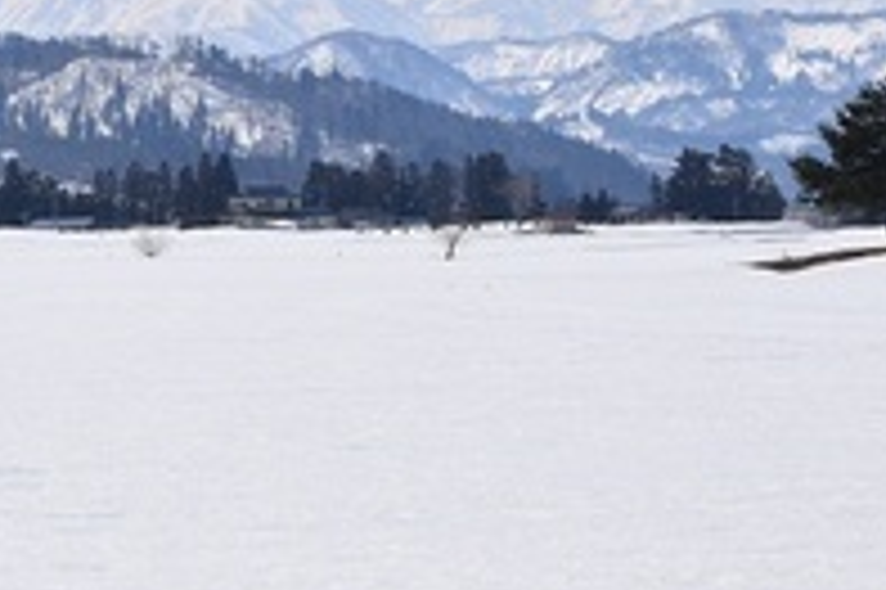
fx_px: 8606
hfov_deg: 5.9
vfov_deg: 3.9
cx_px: 58
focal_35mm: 350
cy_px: 324
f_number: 13
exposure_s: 1/640
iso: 200
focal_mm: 102
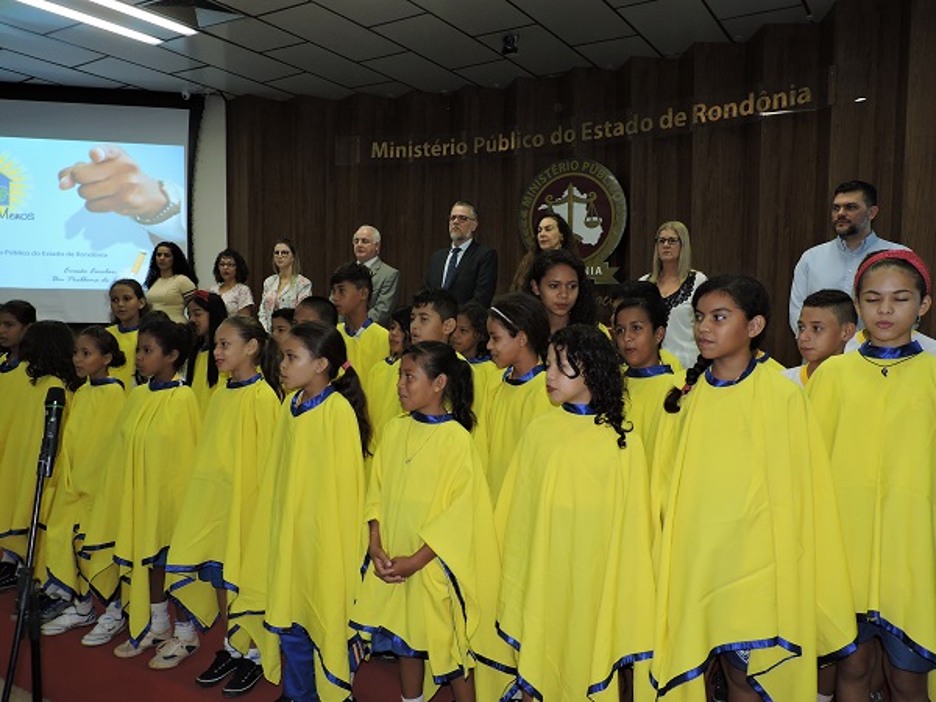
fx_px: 757
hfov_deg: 63.4
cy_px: 351
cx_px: 468
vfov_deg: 49.7
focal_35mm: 28
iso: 200
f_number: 3.1
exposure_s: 1/30
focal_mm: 5
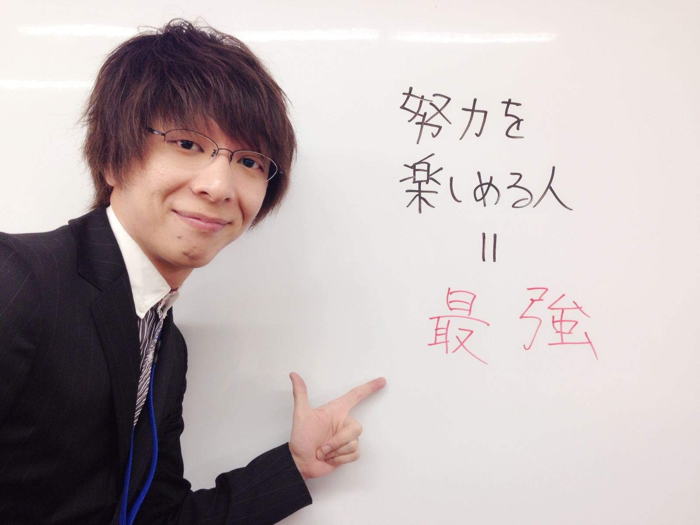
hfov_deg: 55.4
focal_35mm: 33
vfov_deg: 42.9
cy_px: 262
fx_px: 667
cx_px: 350
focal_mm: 4.12
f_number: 2.4
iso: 64
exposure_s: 1/40
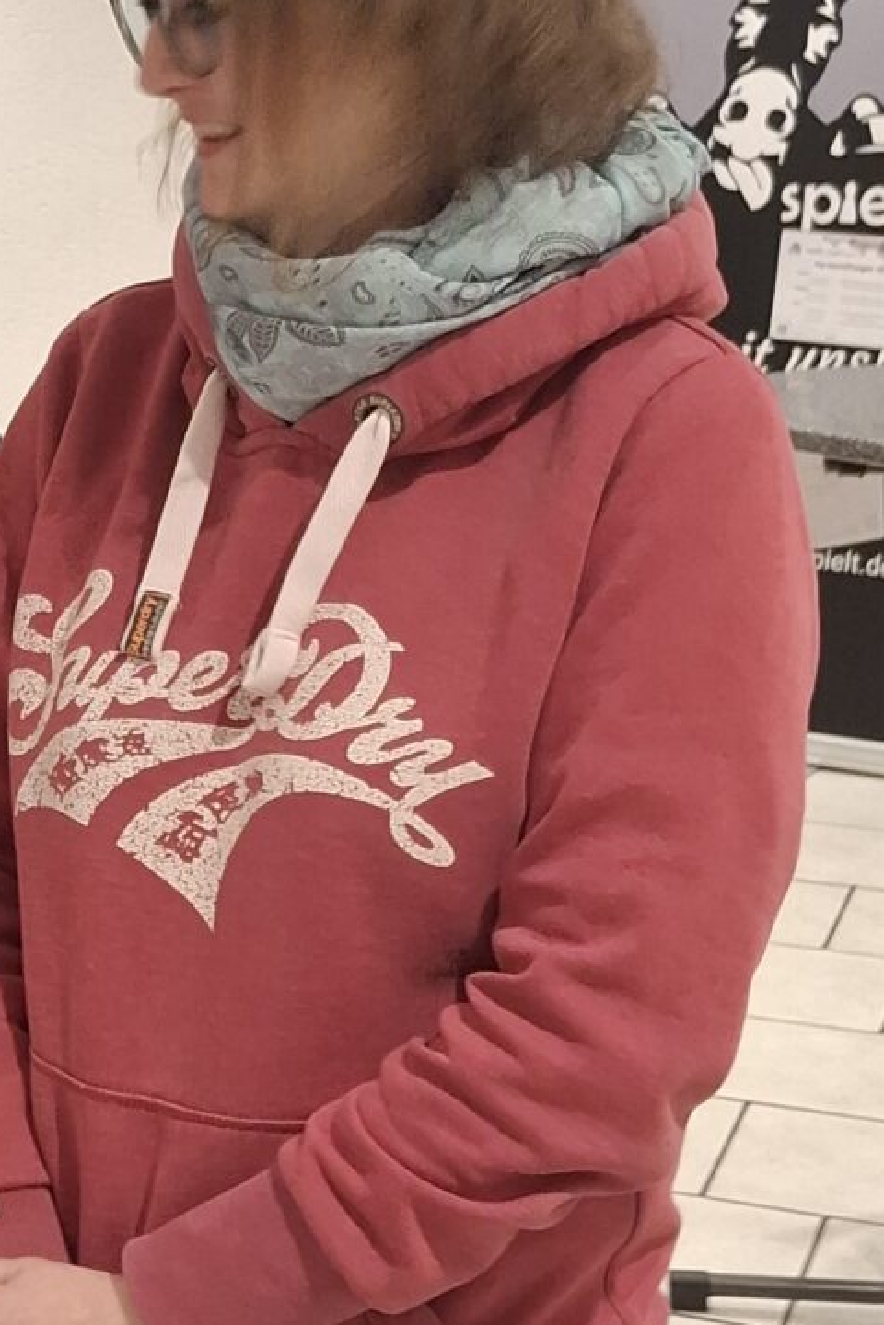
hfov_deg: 15.4
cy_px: 674
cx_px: -203
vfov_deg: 23.9
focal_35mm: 85
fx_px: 3131
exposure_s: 1/33
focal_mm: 5.54
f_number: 1.8
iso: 320
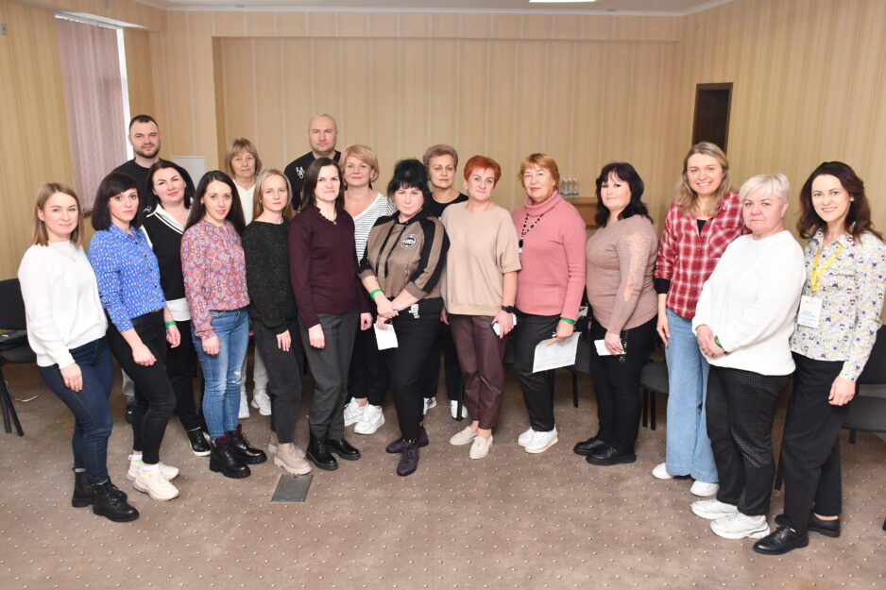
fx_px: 812
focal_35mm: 33
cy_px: 295
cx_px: 443
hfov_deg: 57.2
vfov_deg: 40.0
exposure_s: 1/60
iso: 1000
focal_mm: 22
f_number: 7.1
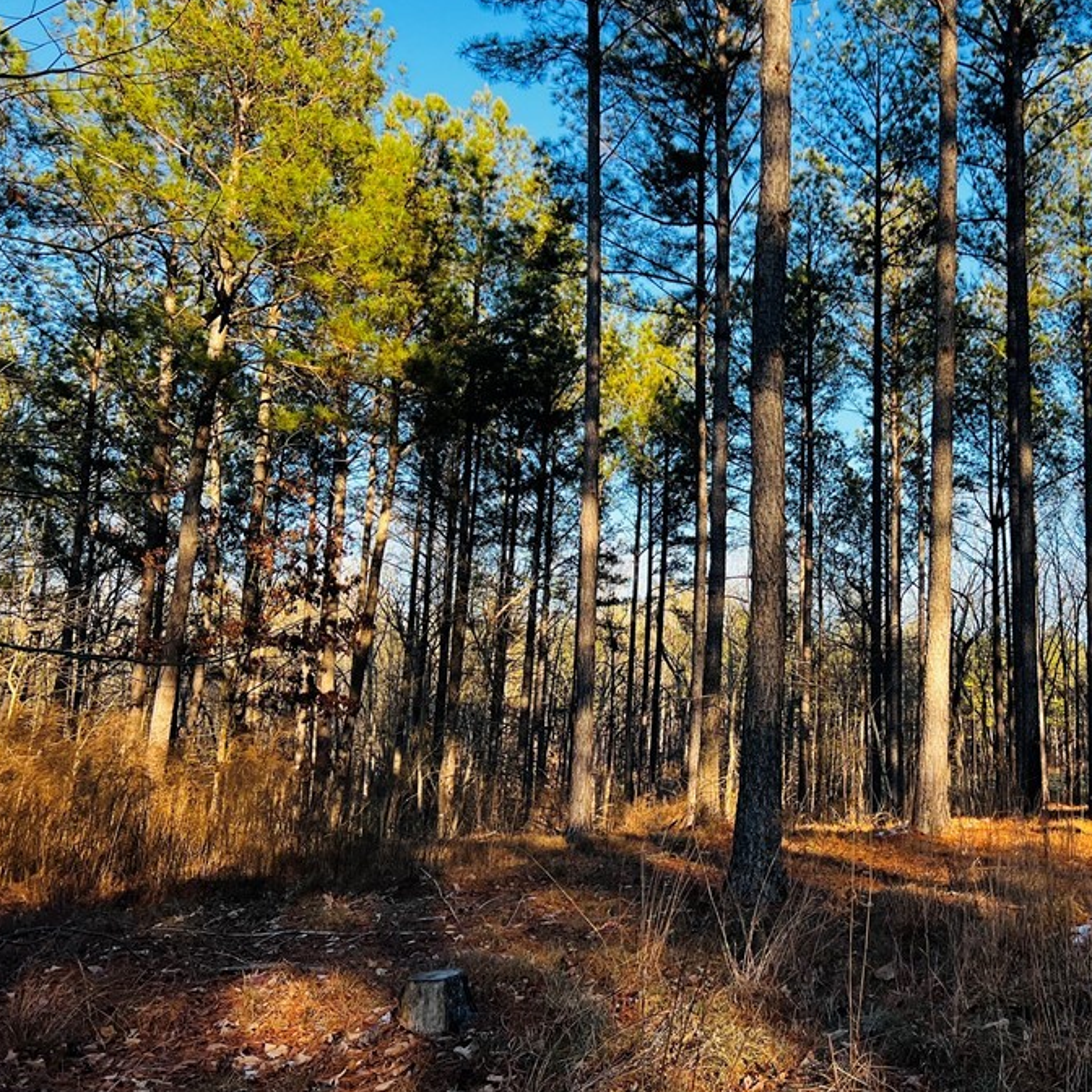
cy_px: 526
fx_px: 1249
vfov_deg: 47.2
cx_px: 762
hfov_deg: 46.2
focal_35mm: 35
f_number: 1.5
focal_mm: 5.7
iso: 50
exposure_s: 1/646
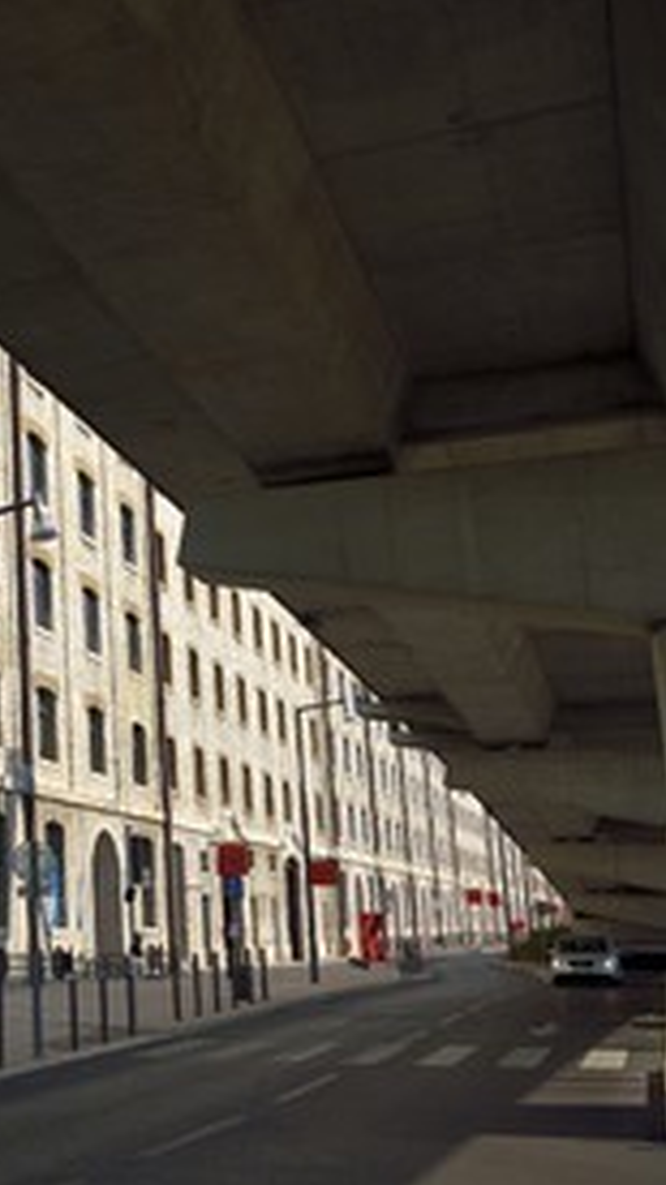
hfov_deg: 21.0
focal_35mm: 51
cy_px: 588
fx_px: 1603
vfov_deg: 40.6
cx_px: -232
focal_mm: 32
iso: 200
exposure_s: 1/400
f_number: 14
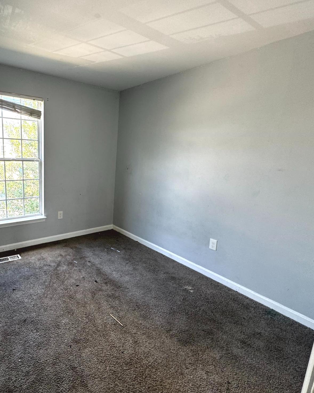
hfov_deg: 67.9
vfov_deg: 83.3
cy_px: 192
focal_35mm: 19
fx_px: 221
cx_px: 94
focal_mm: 2.22
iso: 100
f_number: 2.2
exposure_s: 1/99
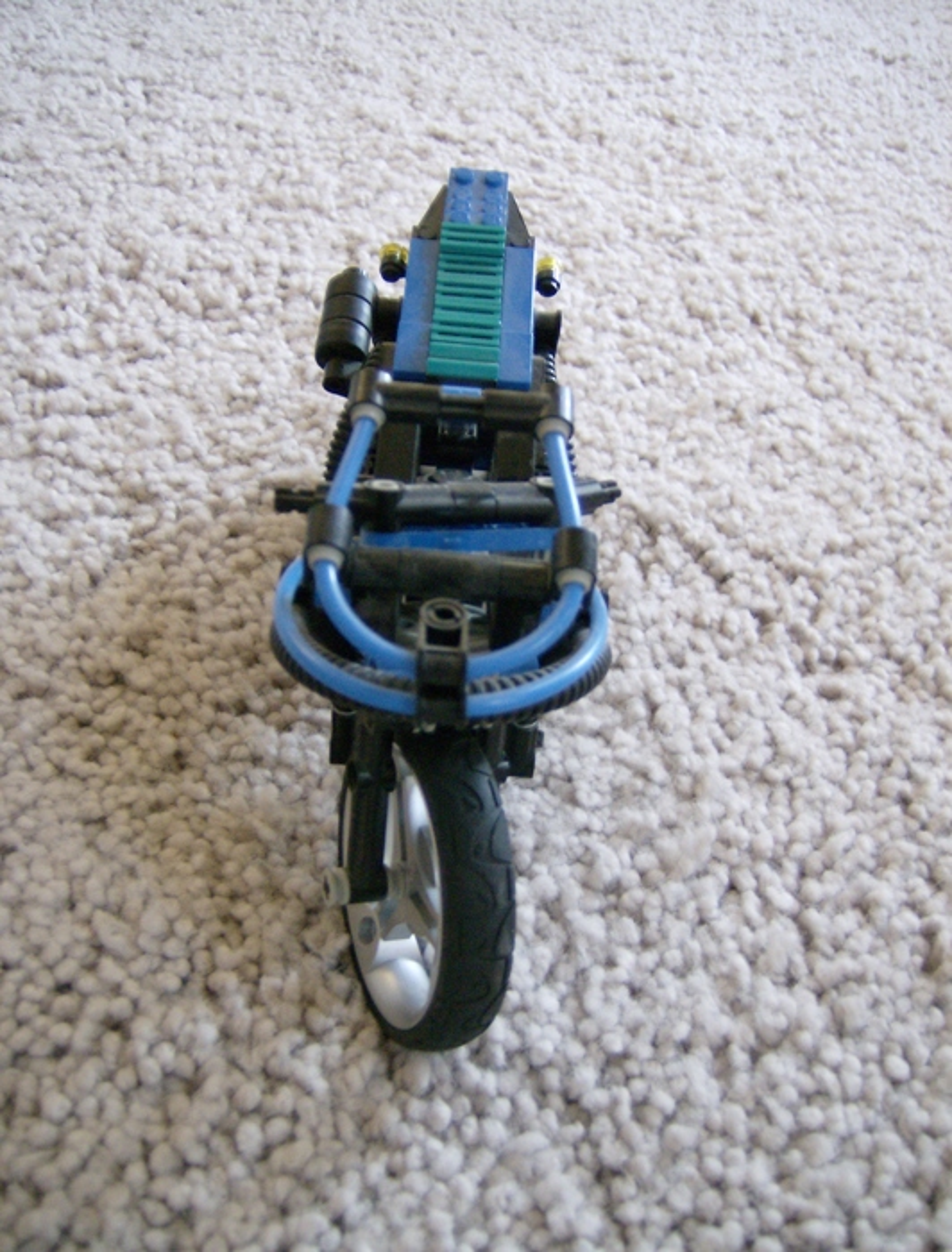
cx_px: 476
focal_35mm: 36
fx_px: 1309
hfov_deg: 40.0
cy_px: 626
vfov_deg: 51.1
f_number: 2.8
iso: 200
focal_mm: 6
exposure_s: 1/13.1
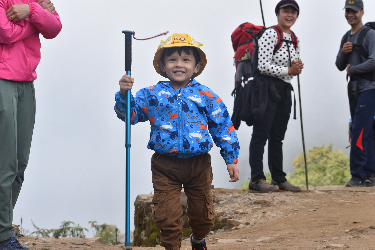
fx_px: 1094
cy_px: 125
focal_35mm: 105
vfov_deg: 13.0
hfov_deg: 19.5
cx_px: 188
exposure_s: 1/320
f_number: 9
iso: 200
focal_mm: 70
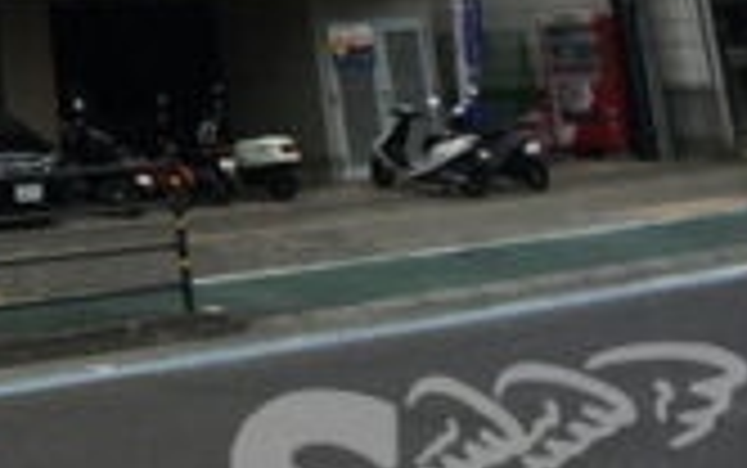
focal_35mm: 111
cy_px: -338
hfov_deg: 16.4
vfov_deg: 11.1
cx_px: -508
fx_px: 2261
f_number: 2.2
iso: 25
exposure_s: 1/1709
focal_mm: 4.15
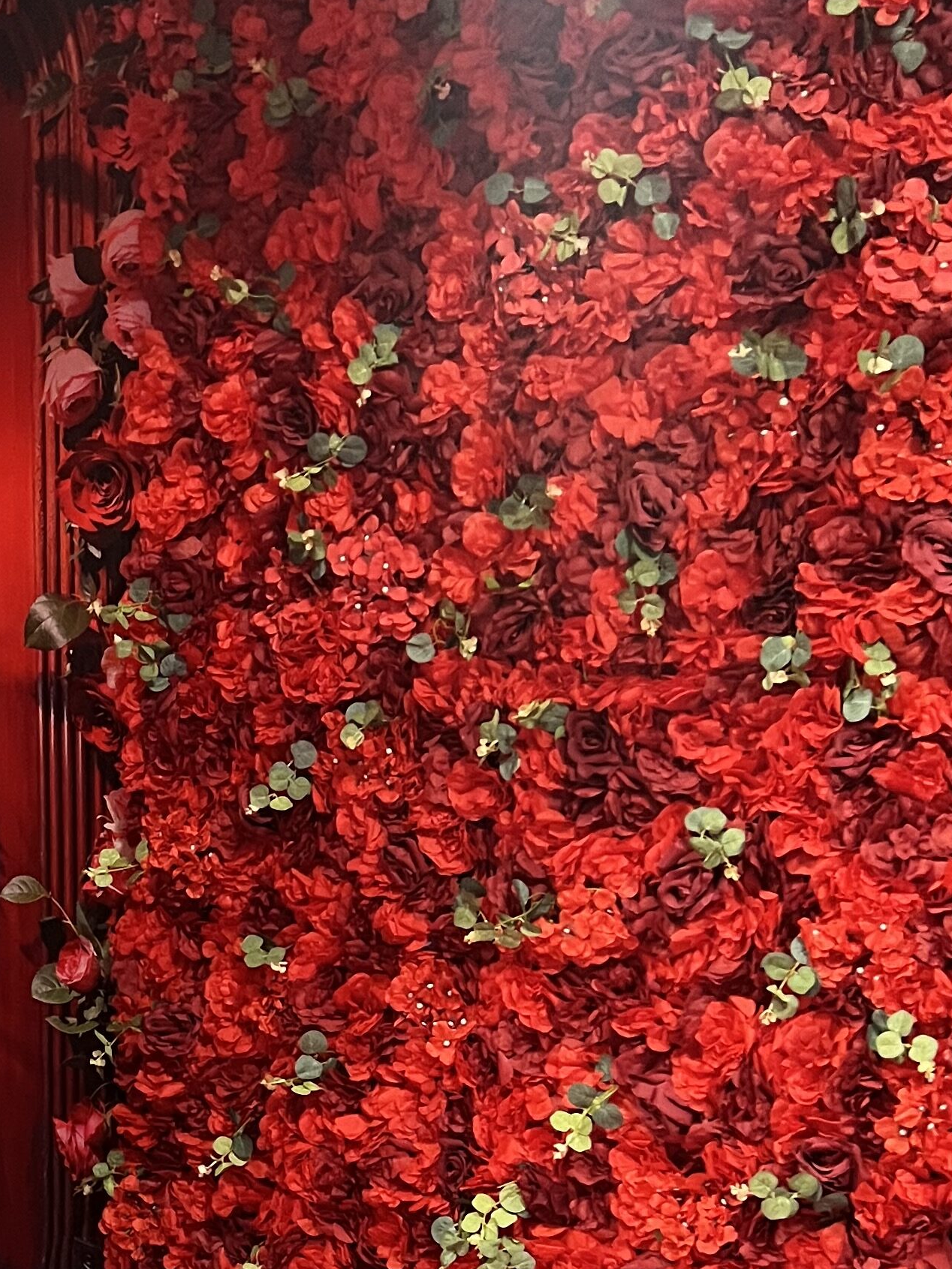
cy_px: 1090
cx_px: -142
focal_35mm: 62
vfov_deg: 30.1
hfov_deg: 22.1
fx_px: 2274
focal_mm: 5.7
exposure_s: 1/37
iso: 500
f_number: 1.5
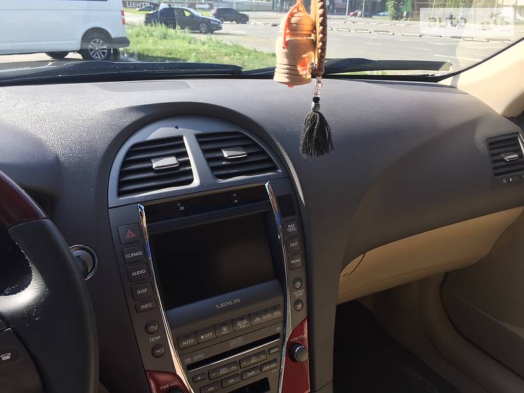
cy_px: 196
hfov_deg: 61.7
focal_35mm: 29
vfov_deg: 48.2
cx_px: 262
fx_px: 439
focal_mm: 4.2
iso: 32
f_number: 2.2
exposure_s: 1/278
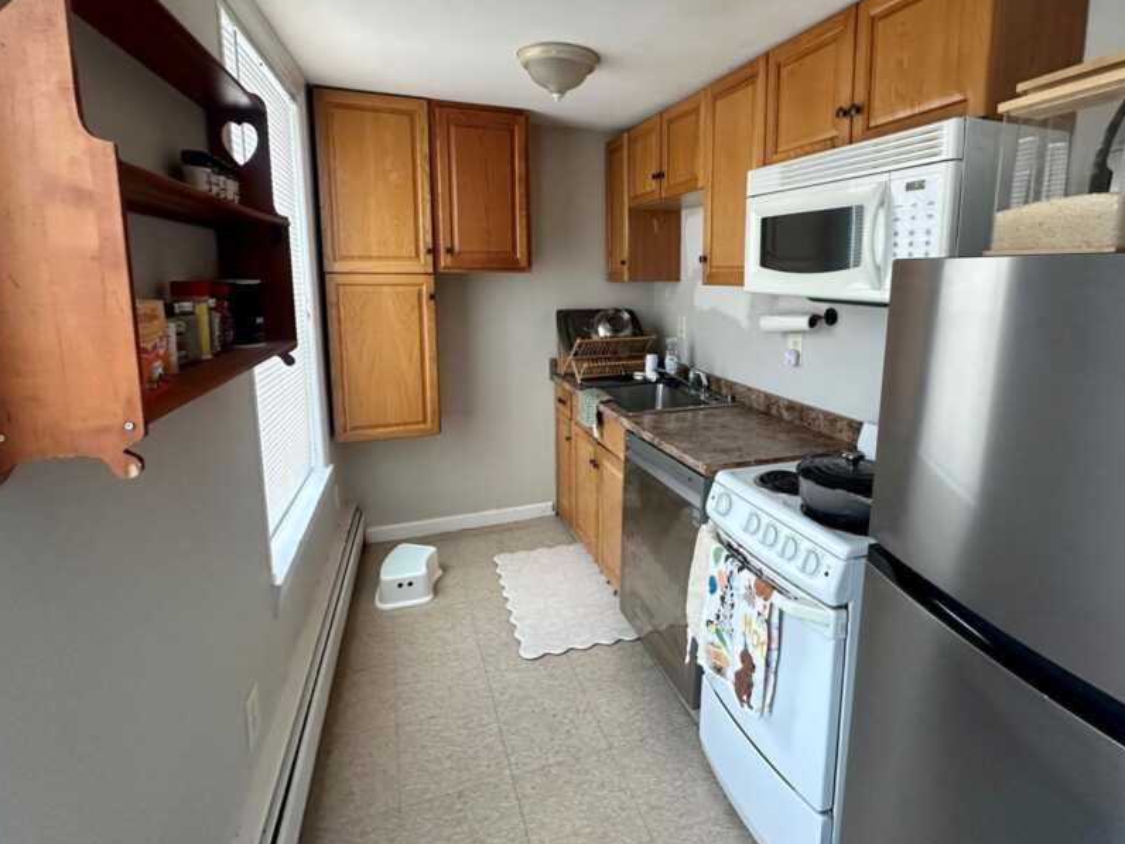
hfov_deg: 87.5
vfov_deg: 71.1
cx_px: 620
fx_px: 585
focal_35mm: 18
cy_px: 351
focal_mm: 2.22
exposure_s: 1/99
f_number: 2.2
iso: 250
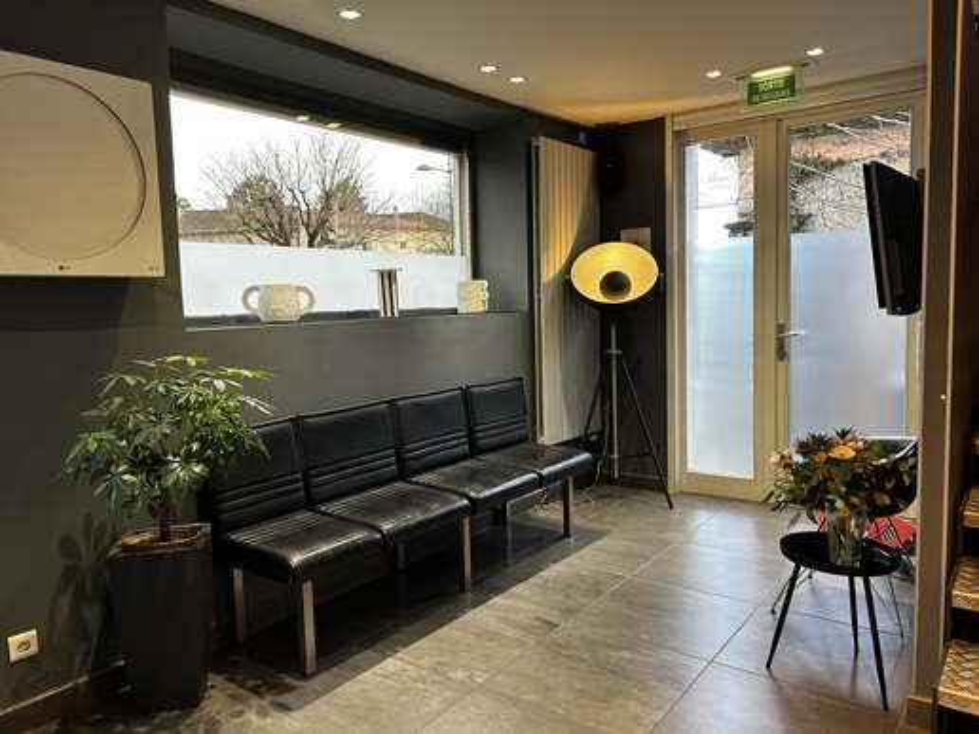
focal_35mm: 26
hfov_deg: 67.3
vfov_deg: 53.1
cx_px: 490
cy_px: 367
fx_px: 735
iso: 80
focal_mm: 5.7
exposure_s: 1/50
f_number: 1.5
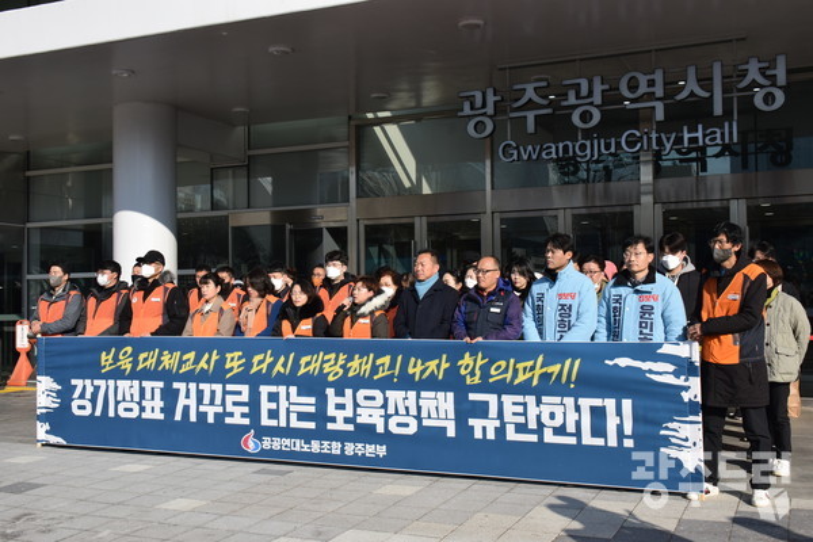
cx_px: 406
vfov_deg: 35.5
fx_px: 847
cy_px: 271
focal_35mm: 38
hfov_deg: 51.3
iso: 200
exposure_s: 1/400
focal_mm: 25
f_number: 10
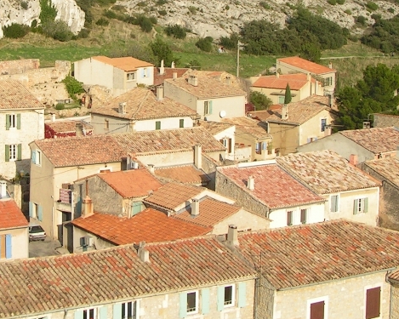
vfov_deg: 18.7
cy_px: 51
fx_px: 956
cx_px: 122
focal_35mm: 81
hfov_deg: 23.4
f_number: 5.6
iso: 50
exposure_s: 1/320
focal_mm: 6.3
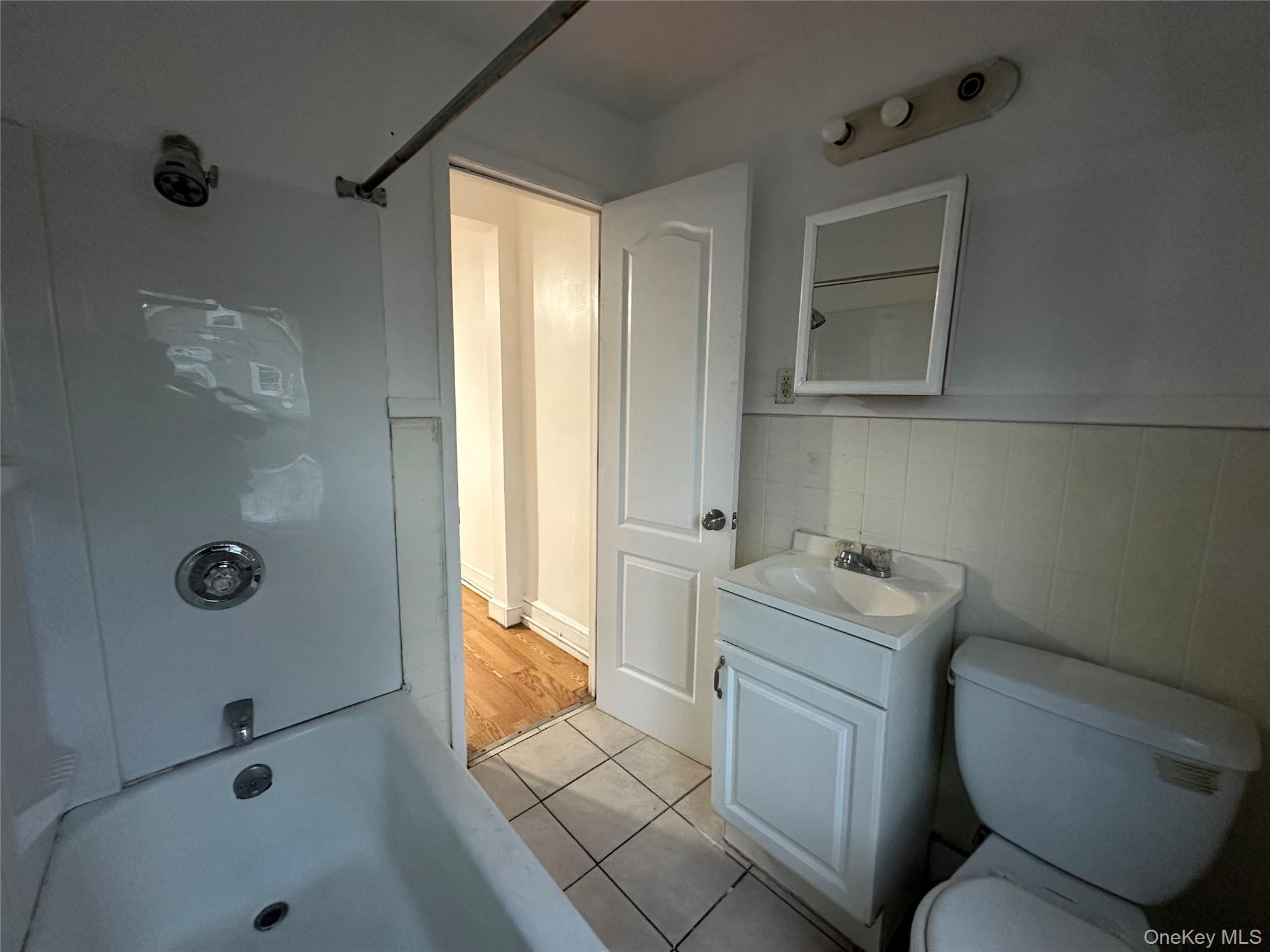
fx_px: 514
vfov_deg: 85.7
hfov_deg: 102.1
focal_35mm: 14
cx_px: 635
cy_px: 476
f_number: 2.2
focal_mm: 2.22
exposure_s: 1/60
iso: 640
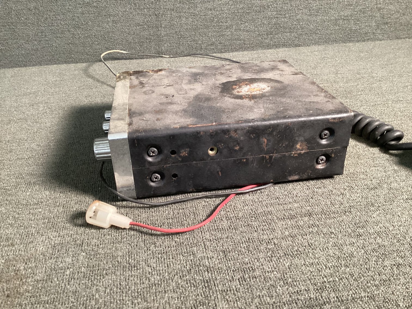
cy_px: 154
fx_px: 369
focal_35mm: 31
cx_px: 206
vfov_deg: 45.4
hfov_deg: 58.3
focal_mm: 3.3
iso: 320
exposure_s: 1/50
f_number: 2.4
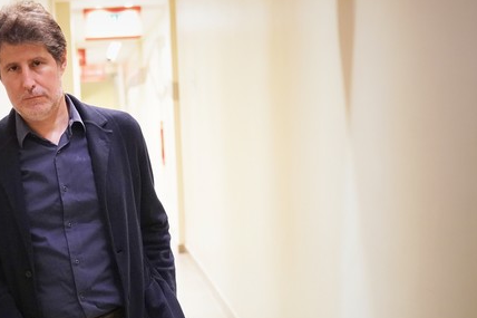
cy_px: 192
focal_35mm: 74
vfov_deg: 18.4
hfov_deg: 26.9
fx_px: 980
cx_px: 105
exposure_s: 1/125
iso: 6400
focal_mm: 44
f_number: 2.8
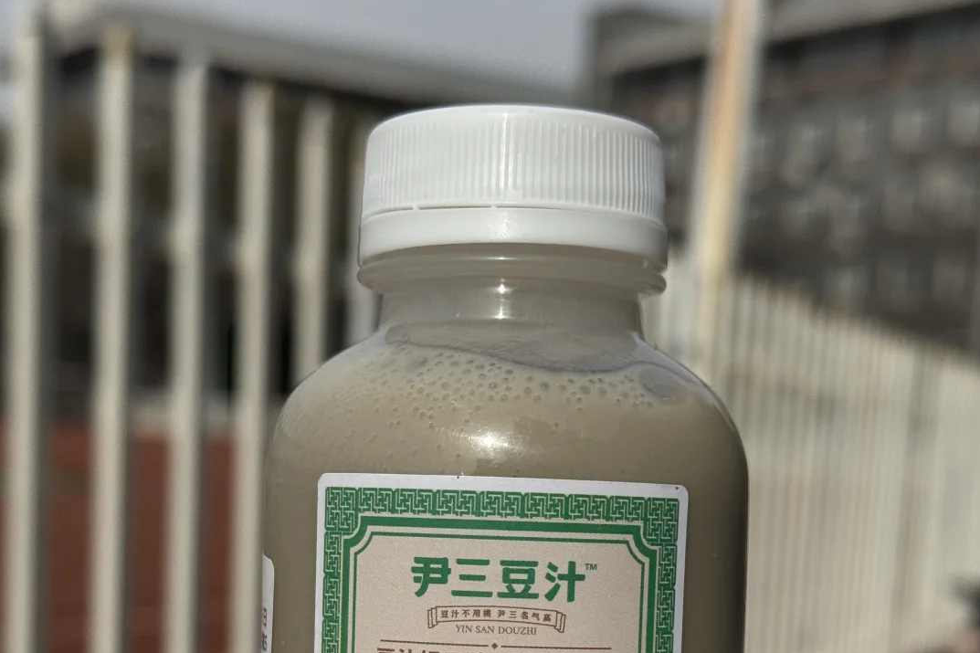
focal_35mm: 67
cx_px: 491
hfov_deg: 30.1
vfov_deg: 19.7
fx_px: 1823
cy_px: 656
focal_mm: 6.76
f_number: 1.78
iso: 64
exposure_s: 1/7937
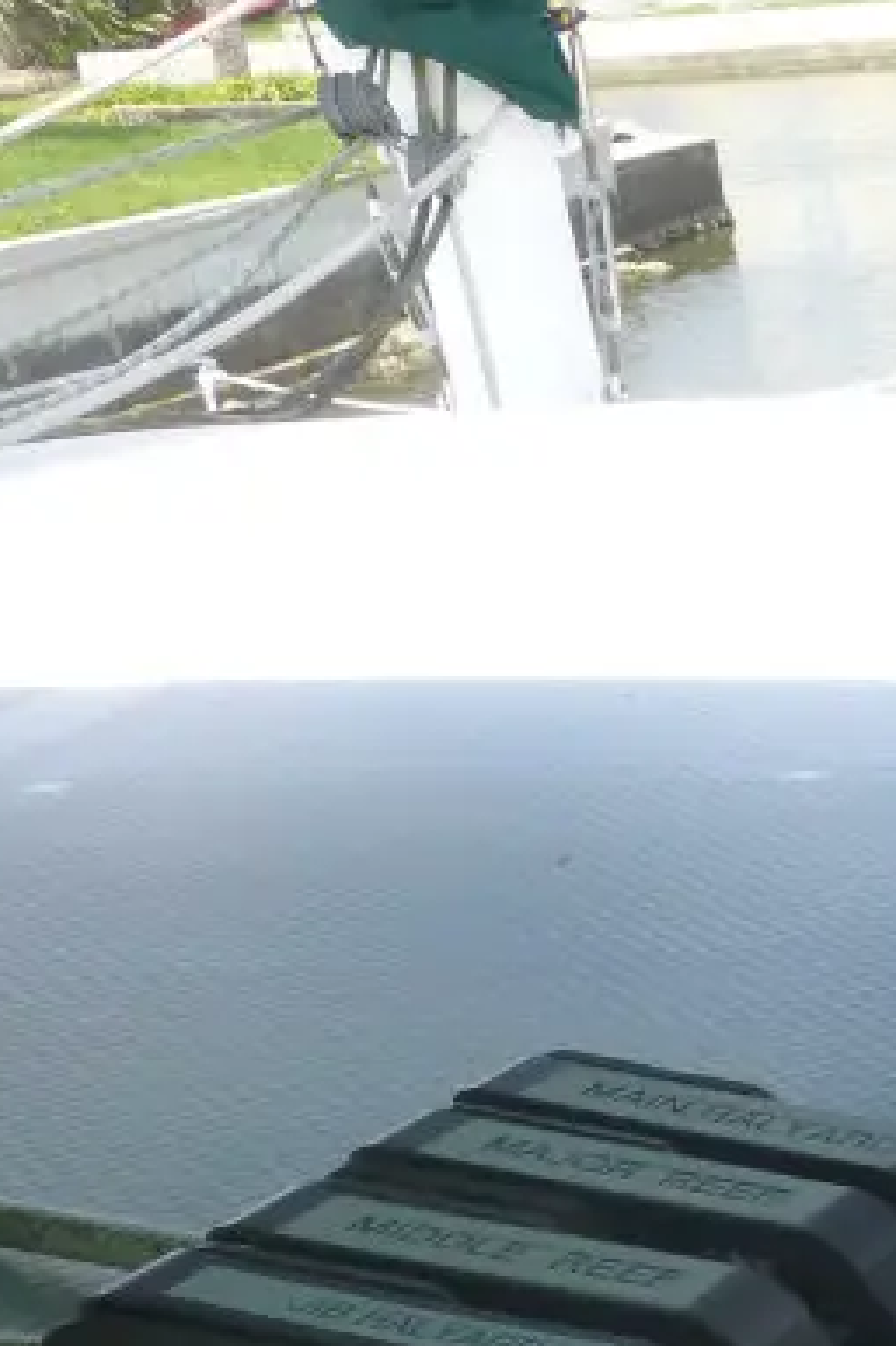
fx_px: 2578
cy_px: 969
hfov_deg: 15.6
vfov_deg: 28.9
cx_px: 1792
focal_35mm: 69
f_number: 4
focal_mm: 4.3
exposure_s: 1/400
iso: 160
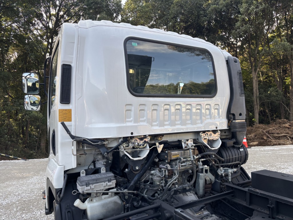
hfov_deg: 67.3
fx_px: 220
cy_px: 110
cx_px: 146
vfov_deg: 53.1
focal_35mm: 26
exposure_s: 1/430
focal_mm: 5.96
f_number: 1.6
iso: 50
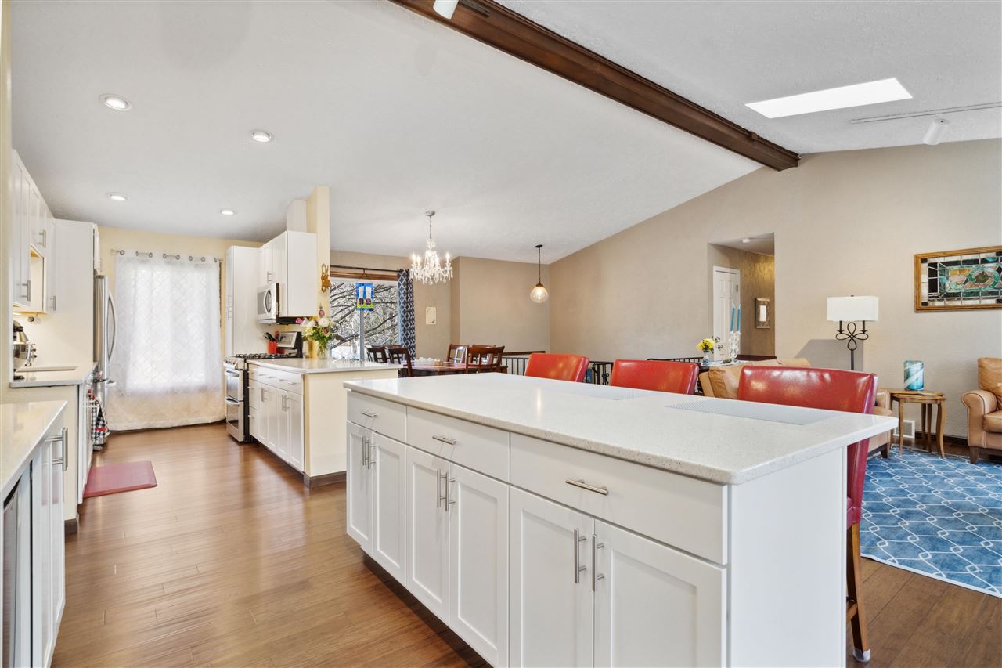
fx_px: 473
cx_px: 501
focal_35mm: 17
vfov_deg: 70.4
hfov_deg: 93.3
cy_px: 334
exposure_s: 1/40
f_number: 8
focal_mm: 17
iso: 800
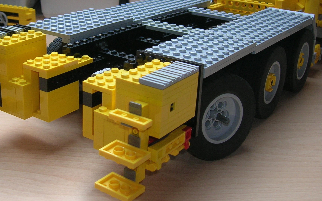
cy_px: 89
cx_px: 113
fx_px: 474
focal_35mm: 54
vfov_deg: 24.0
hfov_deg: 37.2
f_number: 2.9
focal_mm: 5.7
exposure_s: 1/30
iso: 50
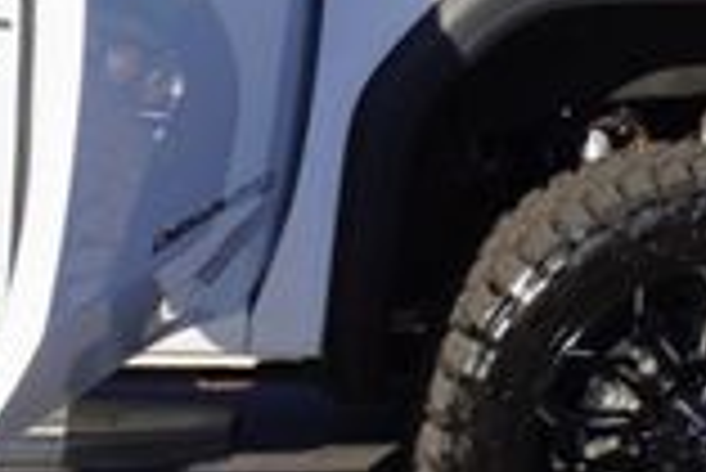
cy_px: 36
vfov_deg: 8.9
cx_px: -63
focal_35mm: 153
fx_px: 3004
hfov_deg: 13.2
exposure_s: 1/160
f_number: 11
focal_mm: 25
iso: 100
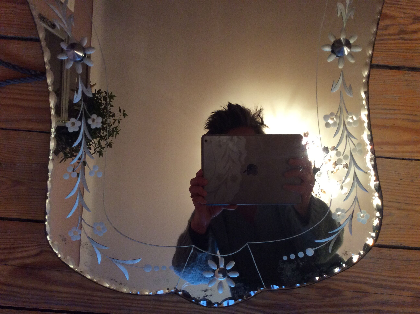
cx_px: 210
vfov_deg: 44.1
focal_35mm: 32
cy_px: 157
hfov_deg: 56.9
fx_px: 388
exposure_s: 1/25
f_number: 2.4
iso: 160
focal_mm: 3.3
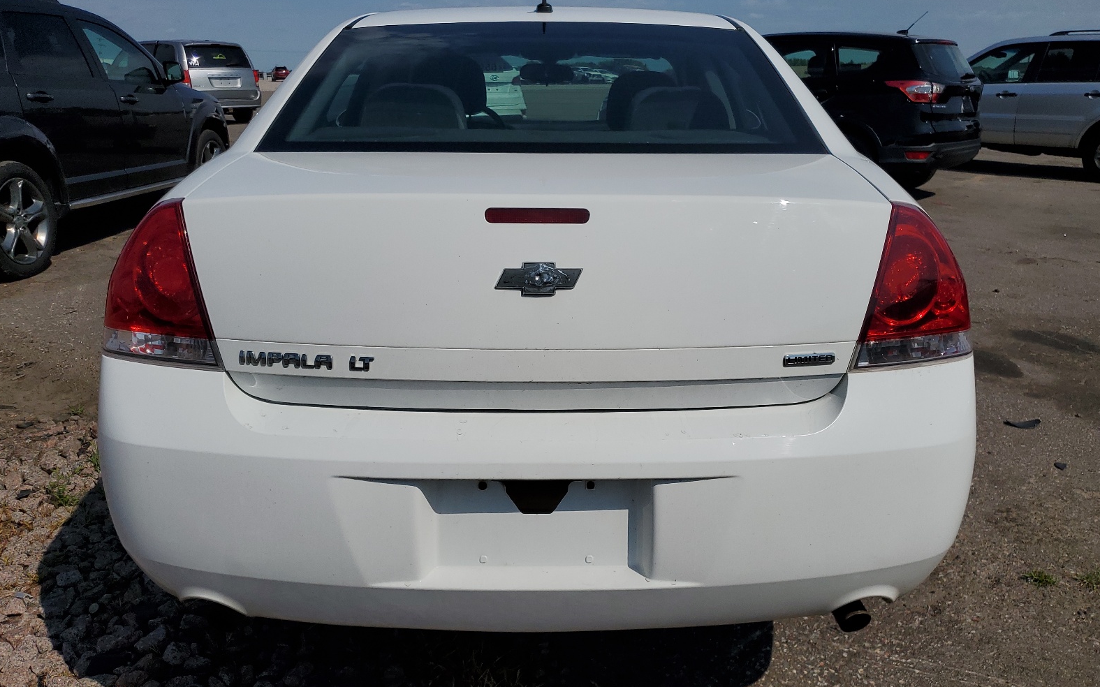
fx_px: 839
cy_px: 331
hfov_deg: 66.5
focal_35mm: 28
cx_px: 550
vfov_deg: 44.5
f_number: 1.5
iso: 53
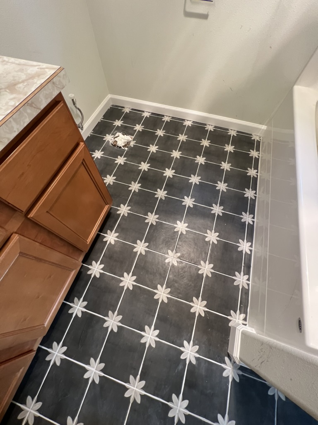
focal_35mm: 13
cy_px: 212
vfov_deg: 106.2
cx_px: 159
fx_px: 159
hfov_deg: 89.9
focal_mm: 1.57
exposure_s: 1/60
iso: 125
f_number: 1.8
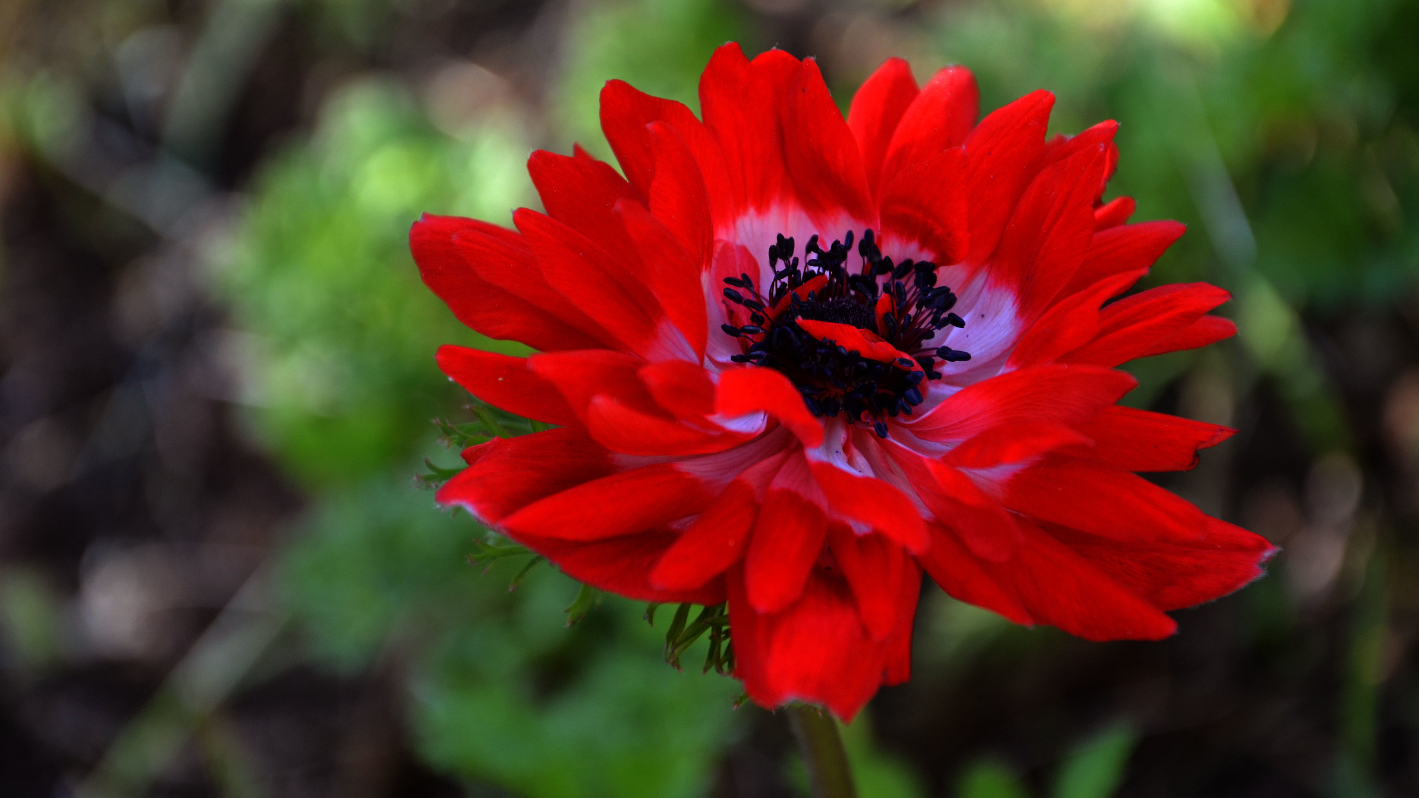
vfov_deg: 7.3
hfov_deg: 13.0
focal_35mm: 166
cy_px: 366
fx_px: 6228
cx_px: 709
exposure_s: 1/125
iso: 400
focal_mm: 105
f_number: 5.6
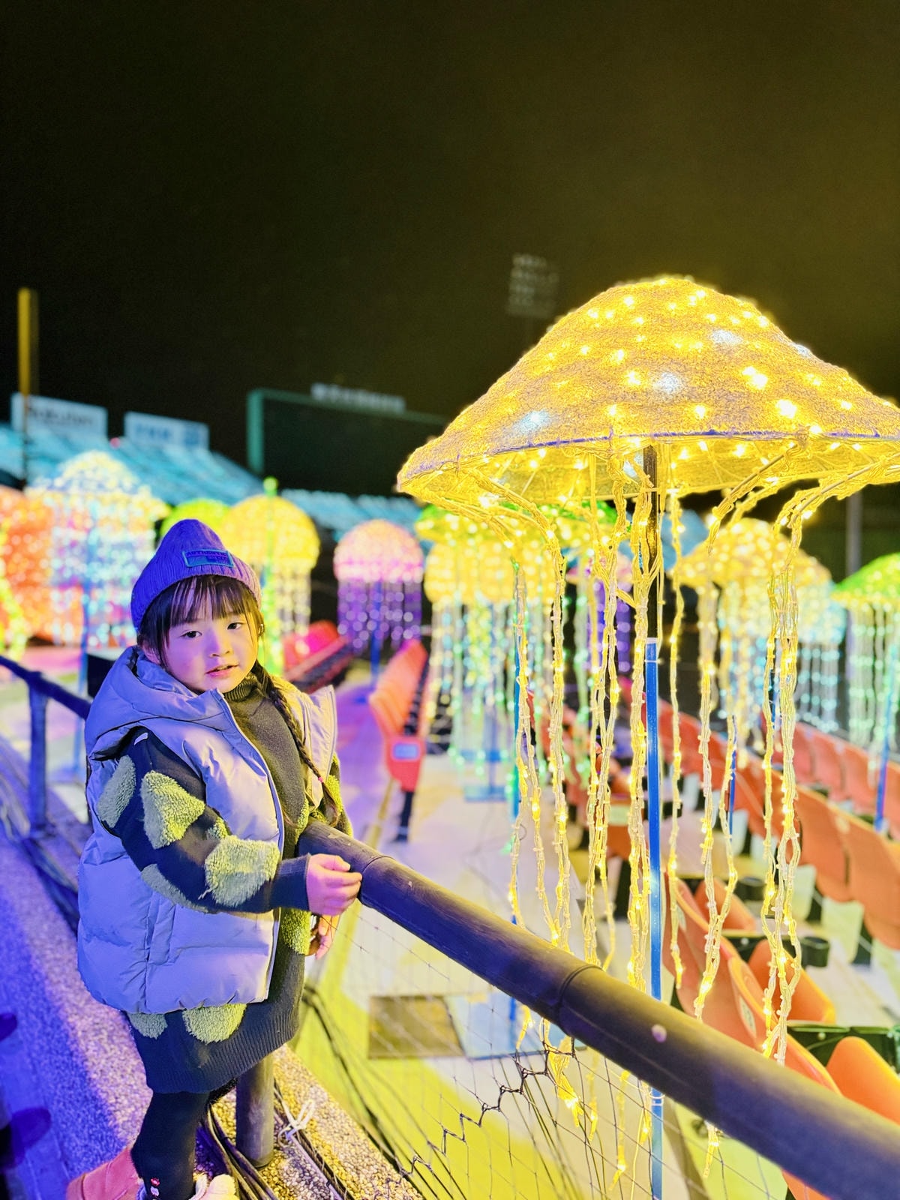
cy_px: 600
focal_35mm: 24
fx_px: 832
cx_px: 450
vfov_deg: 71.6
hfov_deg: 56.8
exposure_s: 1/60
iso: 500
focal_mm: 6.76
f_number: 1.78
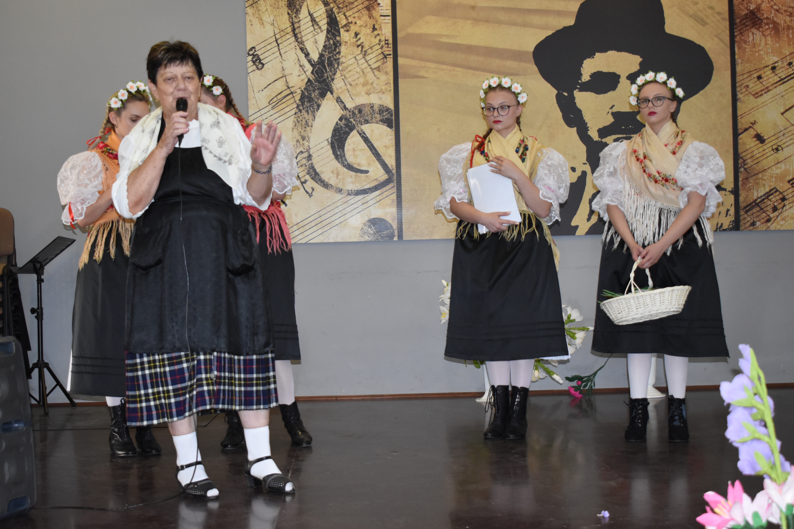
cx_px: 359
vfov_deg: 25.5
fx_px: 1169
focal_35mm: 53
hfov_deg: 37.5
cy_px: 279
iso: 1600
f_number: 4.5
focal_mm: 32
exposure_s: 1/100
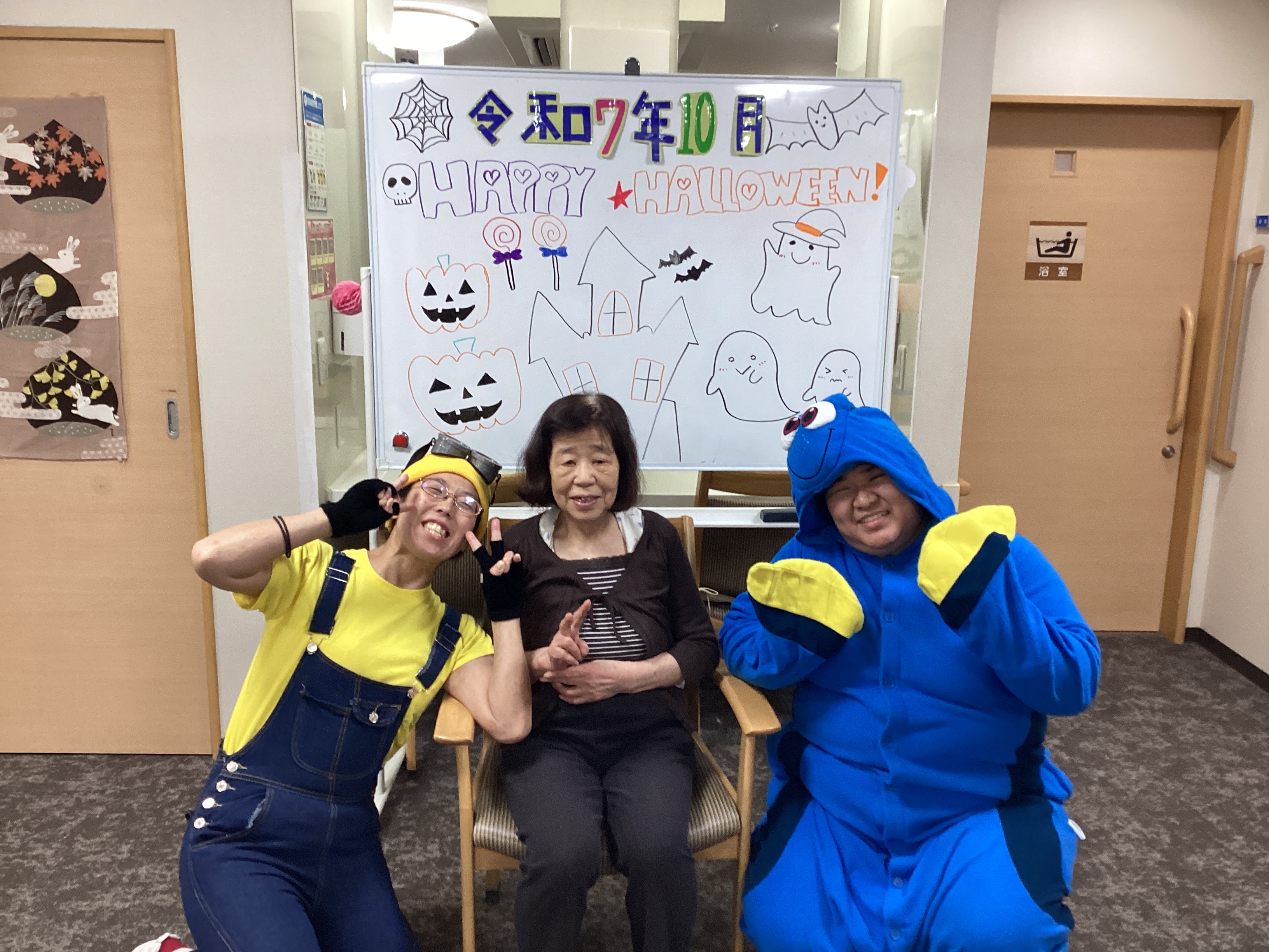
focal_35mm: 31
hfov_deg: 58.4
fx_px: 1136
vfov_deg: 45.4
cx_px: 634
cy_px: 476
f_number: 2.4
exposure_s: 1/50
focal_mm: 3.3
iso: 125
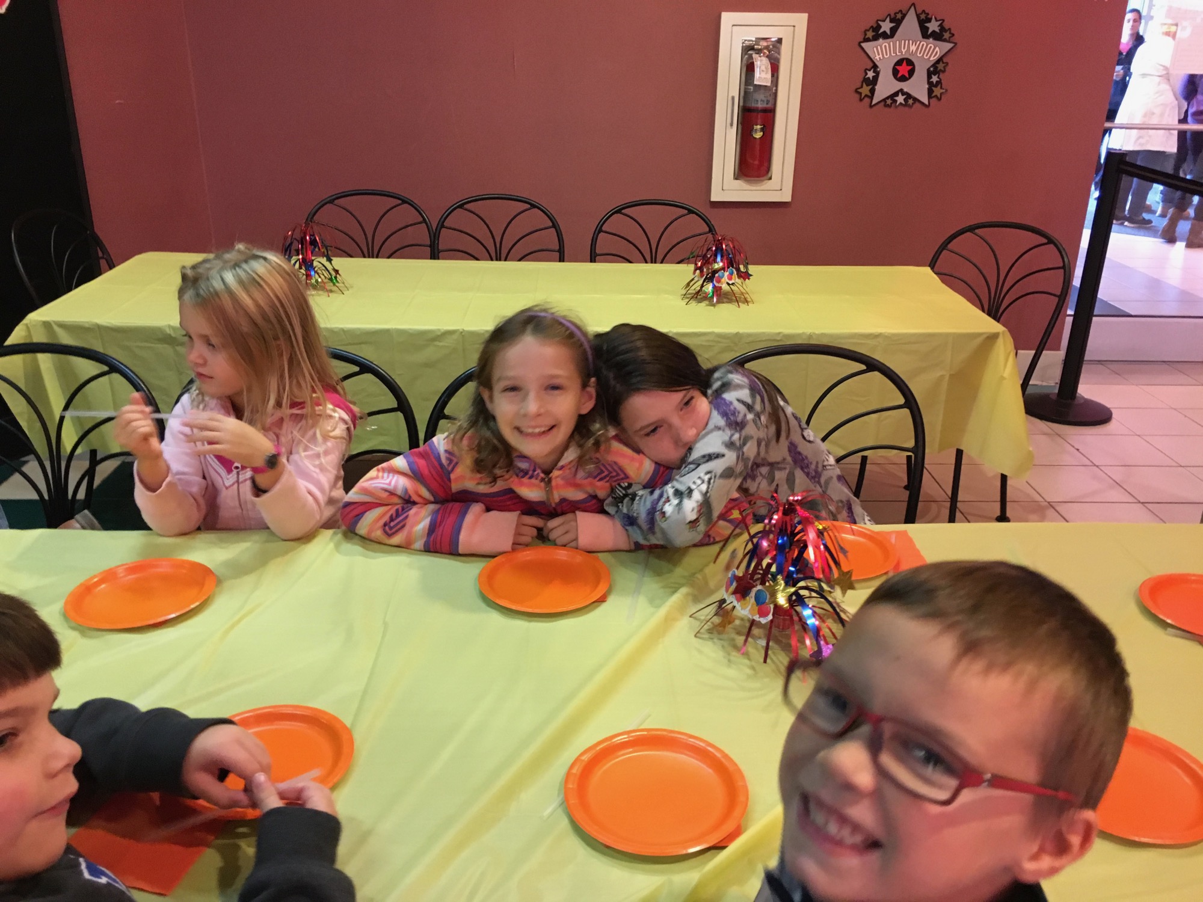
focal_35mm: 29
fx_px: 1008
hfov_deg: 61.7
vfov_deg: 48.2
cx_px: 602
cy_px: 451
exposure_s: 1/15
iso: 400
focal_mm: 4.15
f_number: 2.2
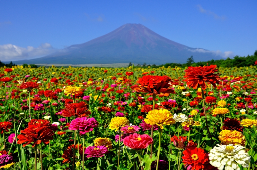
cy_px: 85
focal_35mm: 39
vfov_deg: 34.1
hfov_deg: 49.6
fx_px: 278
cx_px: 128
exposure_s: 1/500
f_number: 8
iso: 200
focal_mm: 26
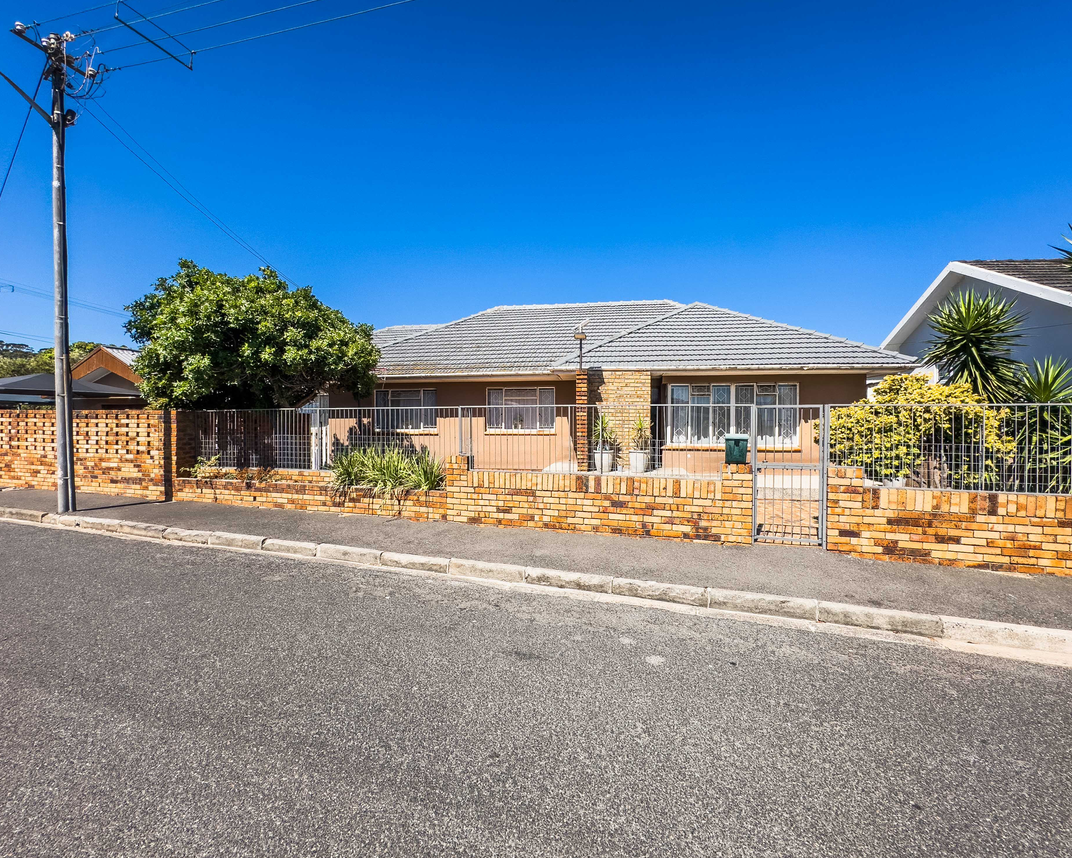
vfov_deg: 84.0
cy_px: 430
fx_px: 476
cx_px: 550
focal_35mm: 15
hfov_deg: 96.8
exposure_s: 1/1700
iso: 50
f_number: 2.2
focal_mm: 2.22
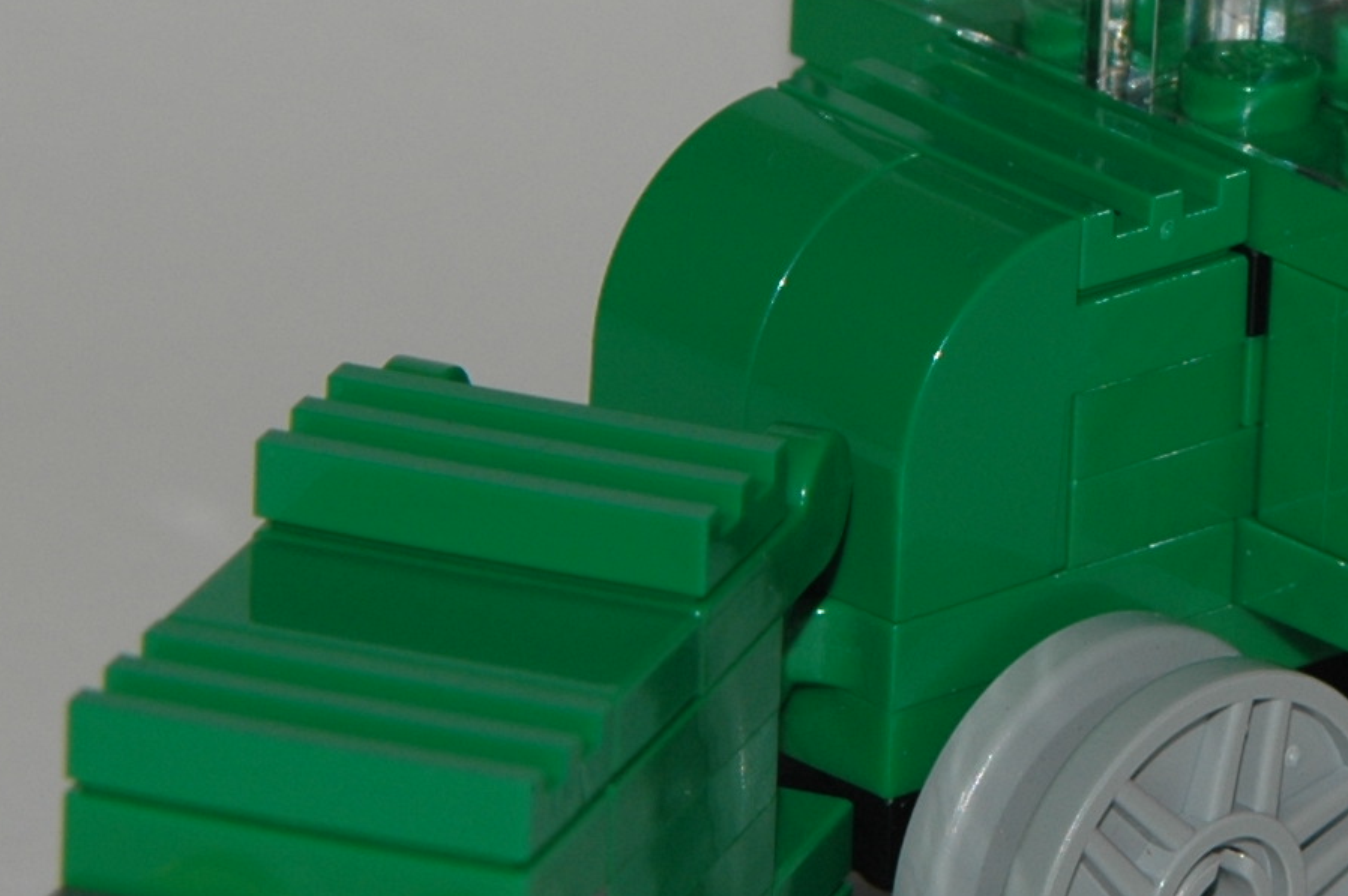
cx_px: 1322
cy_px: 257
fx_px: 17283
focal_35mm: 462
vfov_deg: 3.0
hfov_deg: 4.5
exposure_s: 1/60
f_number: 11
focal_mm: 92
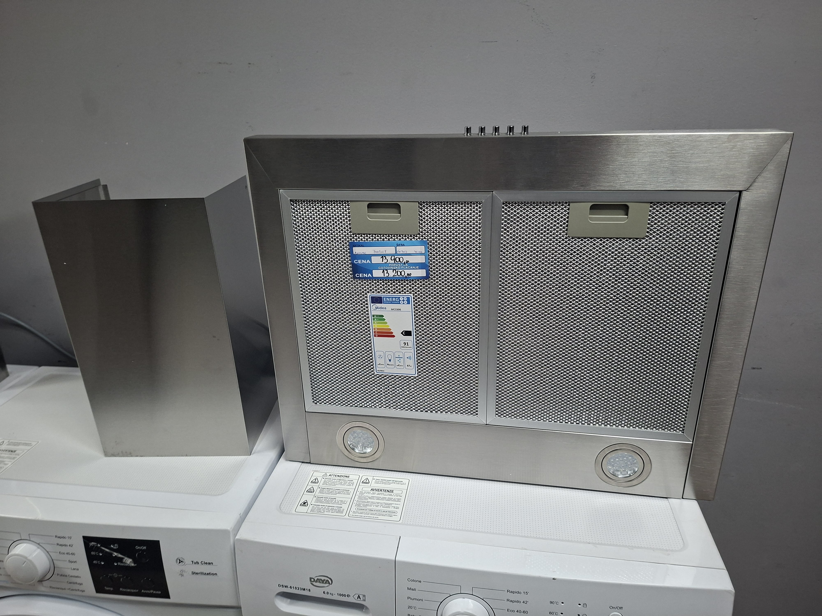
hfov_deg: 73.9
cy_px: 308
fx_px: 546
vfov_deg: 58.9
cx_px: 411
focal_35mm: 23
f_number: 1.8
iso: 250
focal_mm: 5.54
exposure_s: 1/50
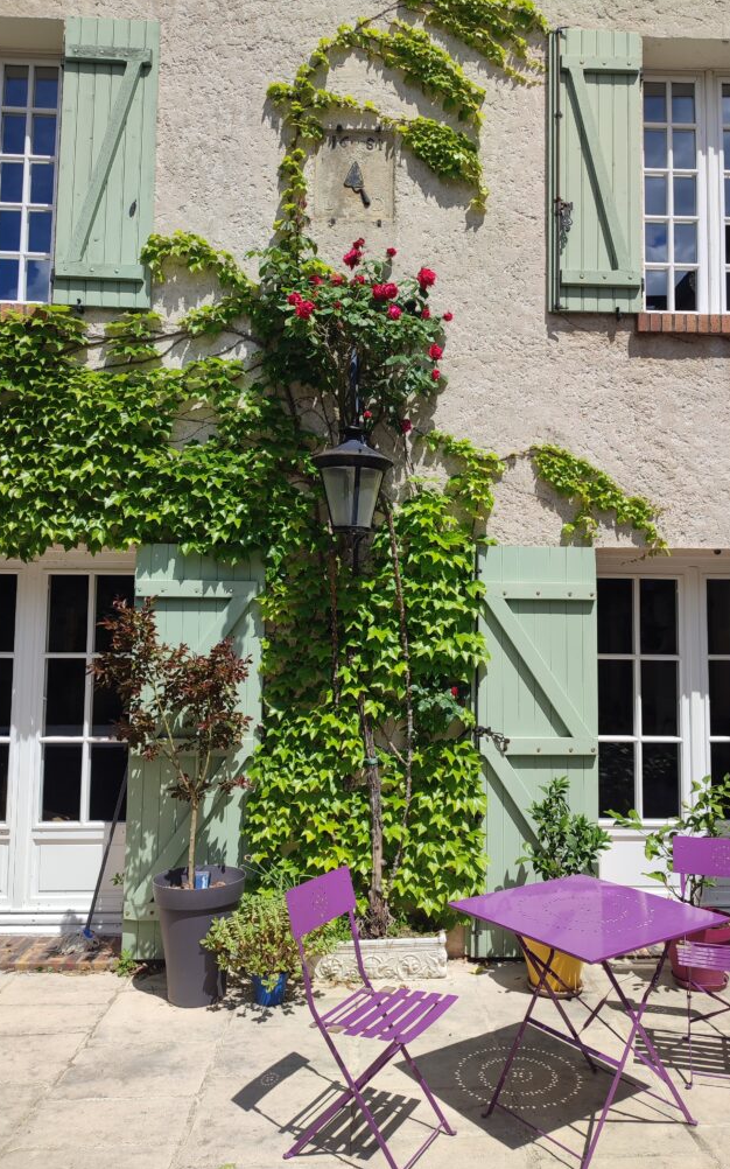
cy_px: 575
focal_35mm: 26
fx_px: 828
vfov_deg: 70.4
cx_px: 412
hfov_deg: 47.5
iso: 50
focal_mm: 5.89
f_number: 1.89
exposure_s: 1/812
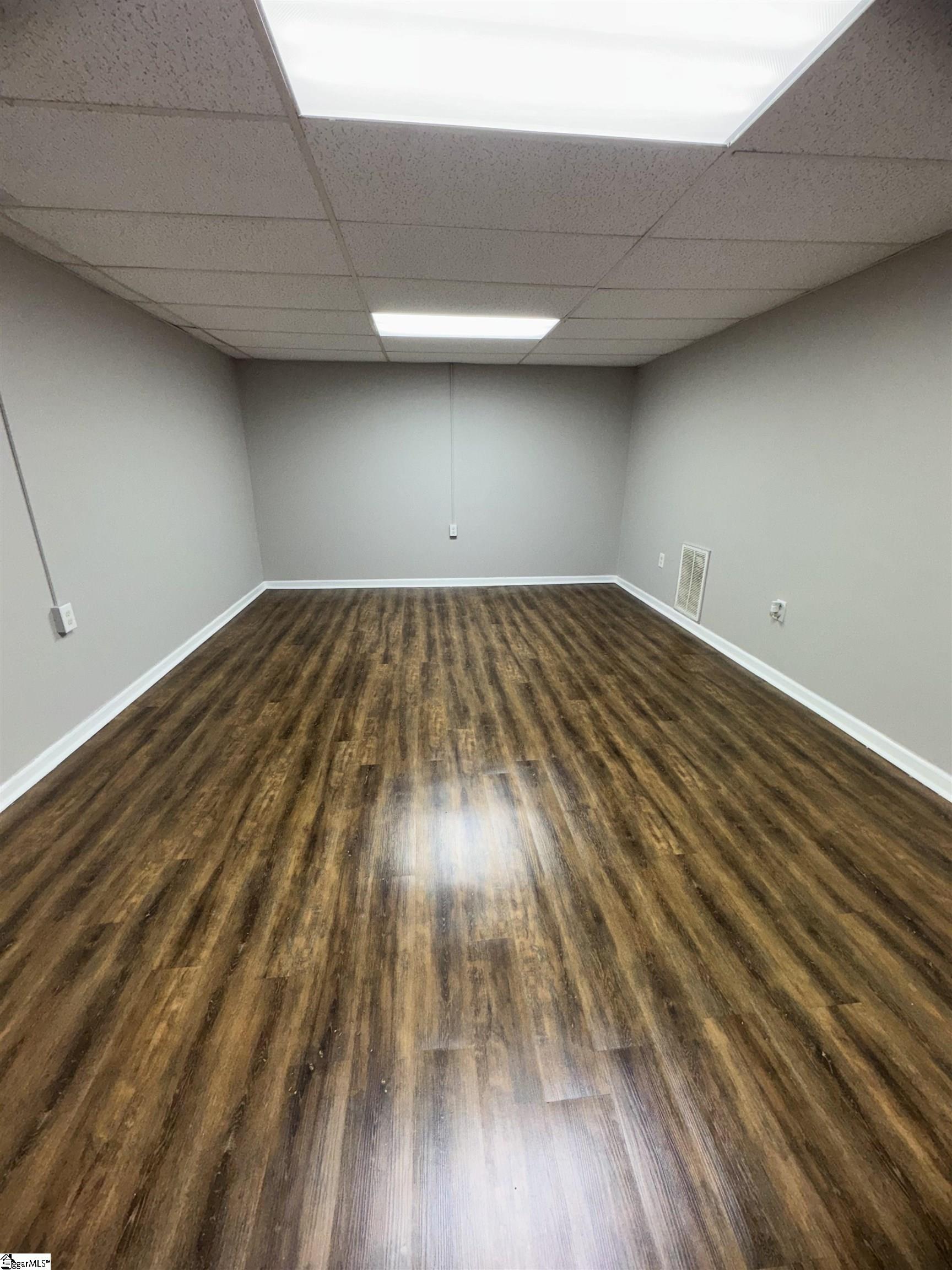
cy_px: 635
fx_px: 513
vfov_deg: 102.1
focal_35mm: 14
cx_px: 476
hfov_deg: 85.7
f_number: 2.2
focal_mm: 2.22
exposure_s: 1/121
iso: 80
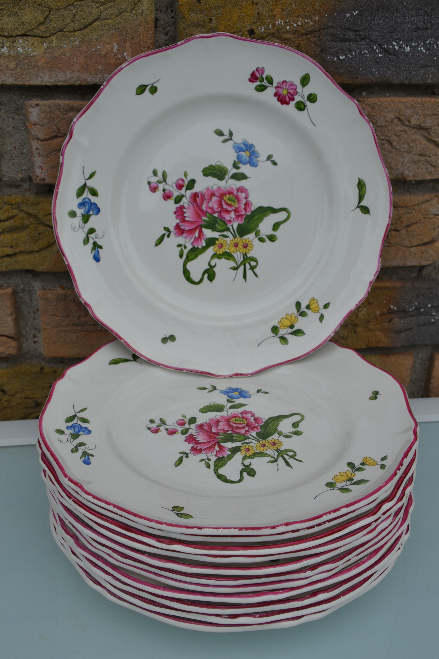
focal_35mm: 46
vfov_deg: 42.7
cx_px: 216
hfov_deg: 29.2
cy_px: 332
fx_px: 841
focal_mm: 30
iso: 100
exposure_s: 1/250
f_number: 8
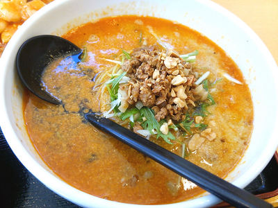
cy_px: 104
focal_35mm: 30
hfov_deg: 60.0
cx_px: 139
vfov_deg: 46.8
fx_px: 241
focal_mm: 4.06
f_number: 1.94
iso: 64
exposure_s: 1/59
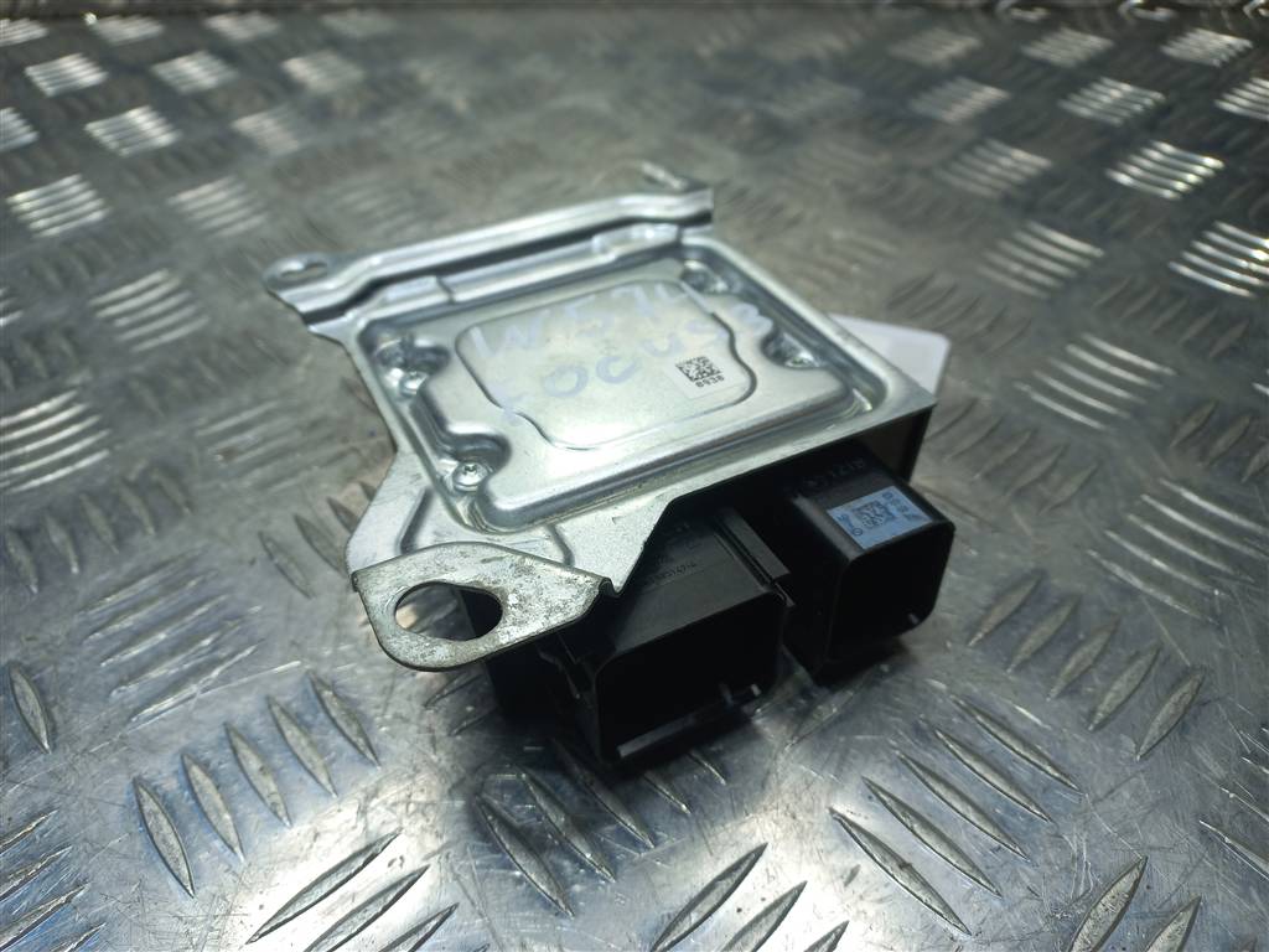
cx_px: 634
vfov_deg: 54.9
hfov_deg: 69.4
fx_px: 916
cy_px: 476
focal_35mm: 25
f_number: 1.8
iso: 32
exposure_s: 1/100
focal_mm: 4.6
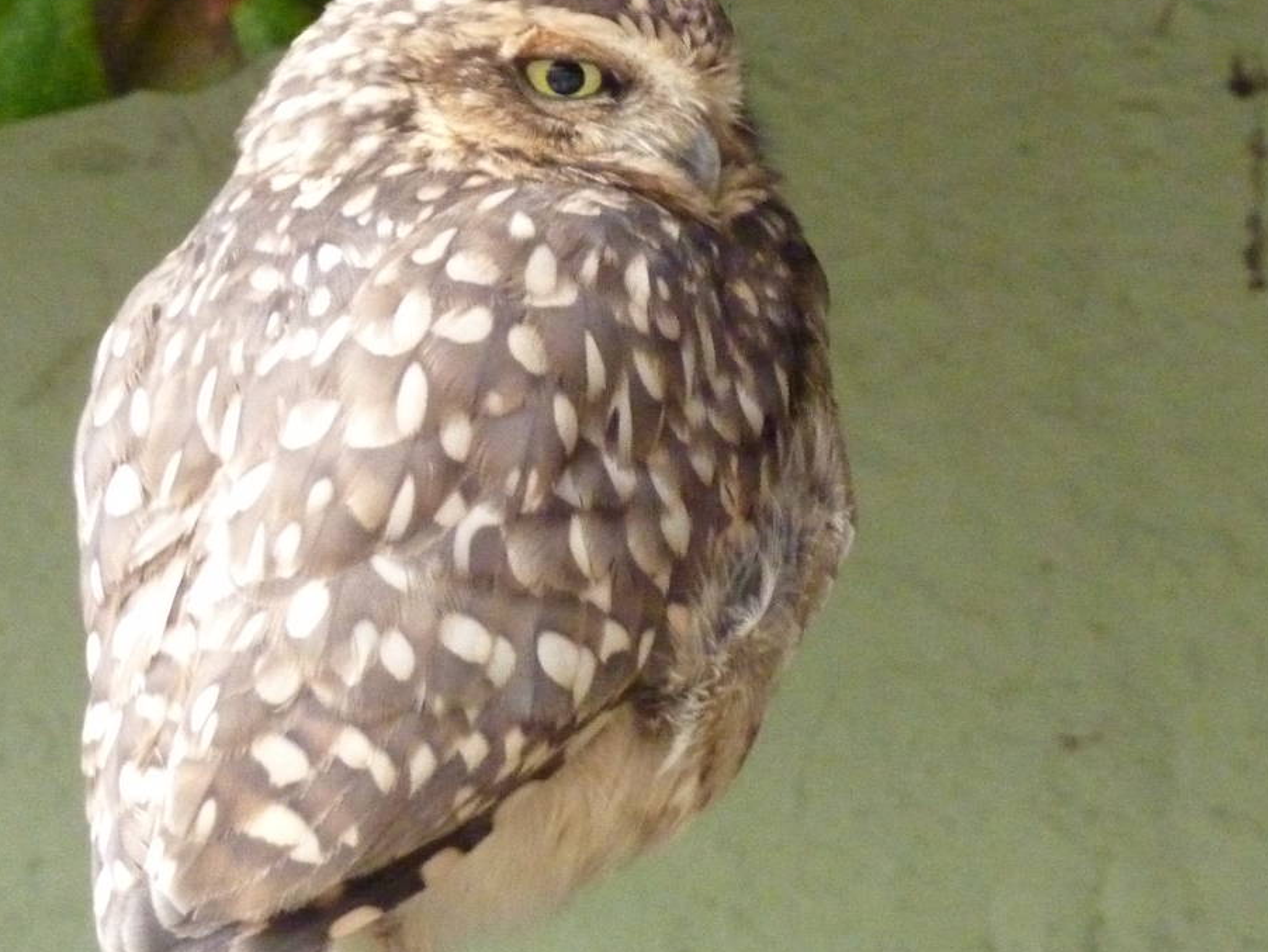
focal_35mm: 493
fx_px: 18064
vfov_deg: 3.0
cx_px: 962
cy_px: 440
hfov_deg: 4.0
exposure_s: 1/30
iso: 1250
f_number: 4.8
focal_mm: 45.7
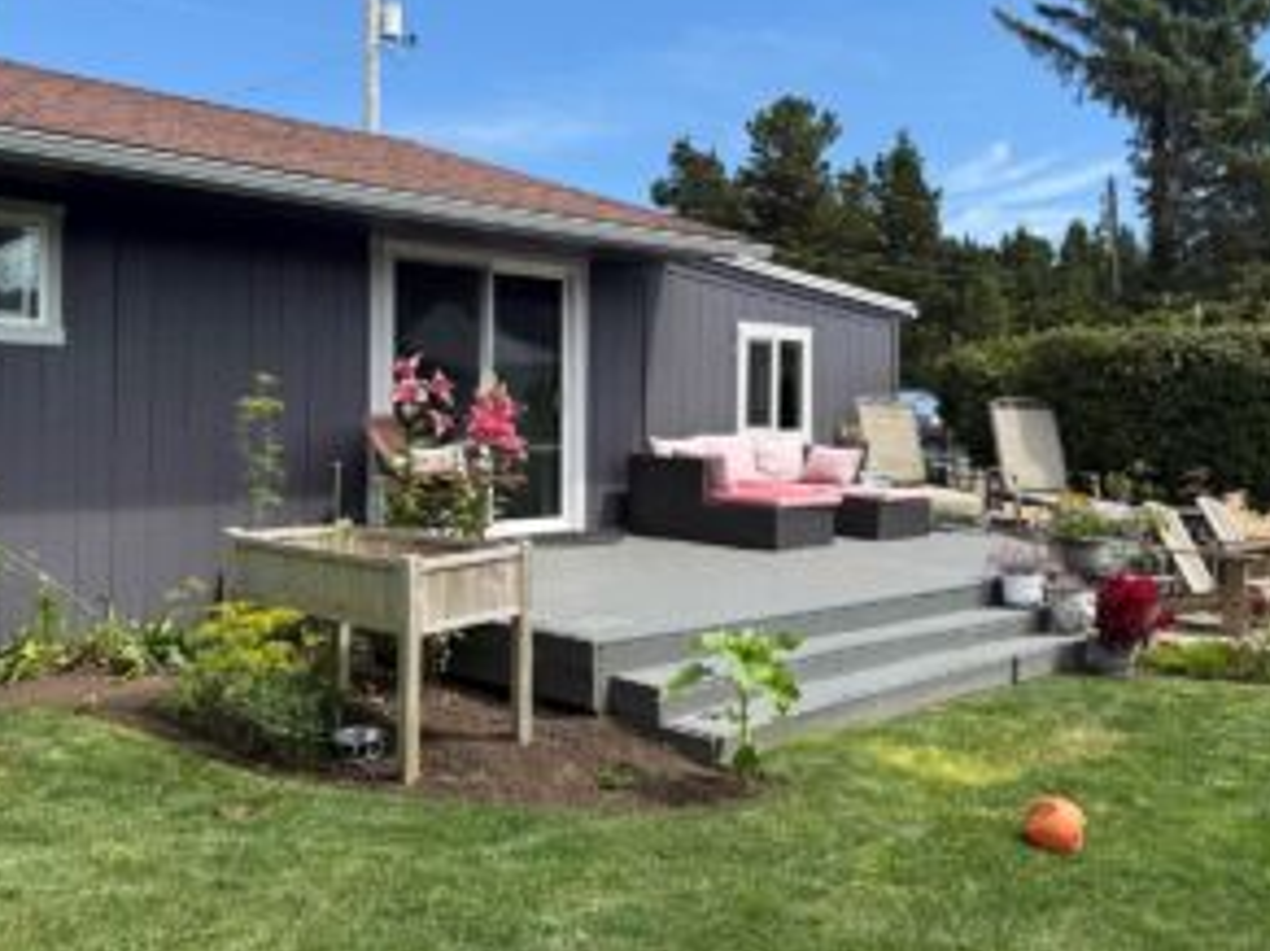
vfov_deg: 42.9
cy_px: 428
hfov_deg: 55.2
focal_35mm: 33
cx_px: 563
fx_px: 1210
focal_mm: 6.76
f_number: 1.78
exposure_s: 1/2907
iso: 80
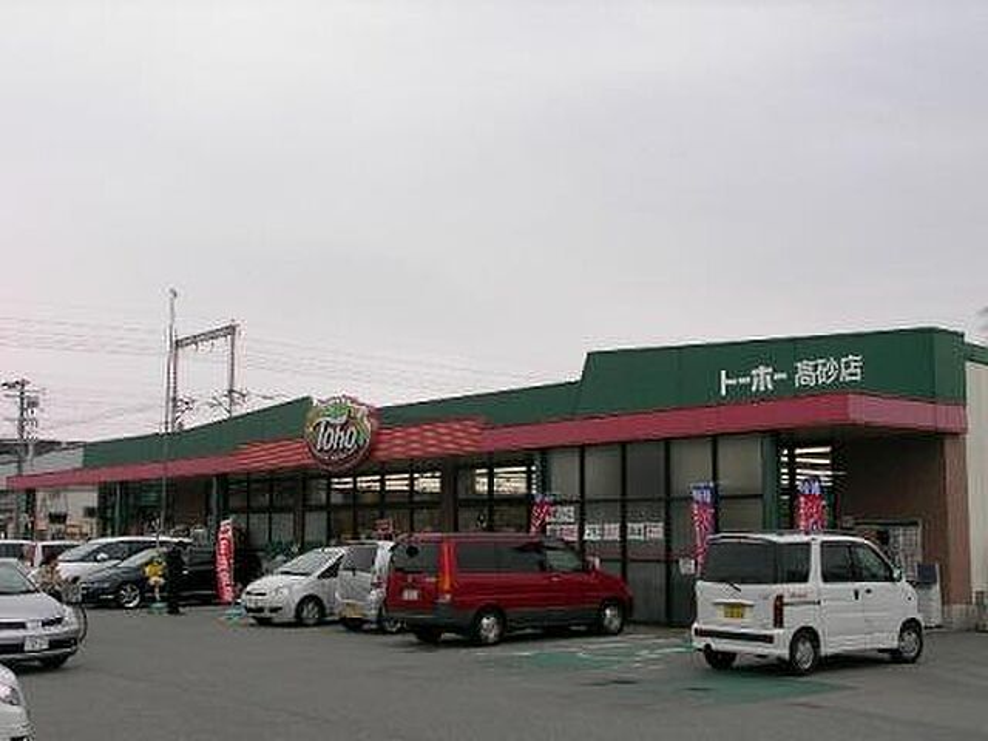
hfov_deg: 40.4
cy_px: 370
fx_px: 1341
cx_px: 494
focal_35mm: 47
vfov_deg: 30.9
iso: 50
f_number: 4.6
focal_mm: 7.2
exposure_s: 1/401
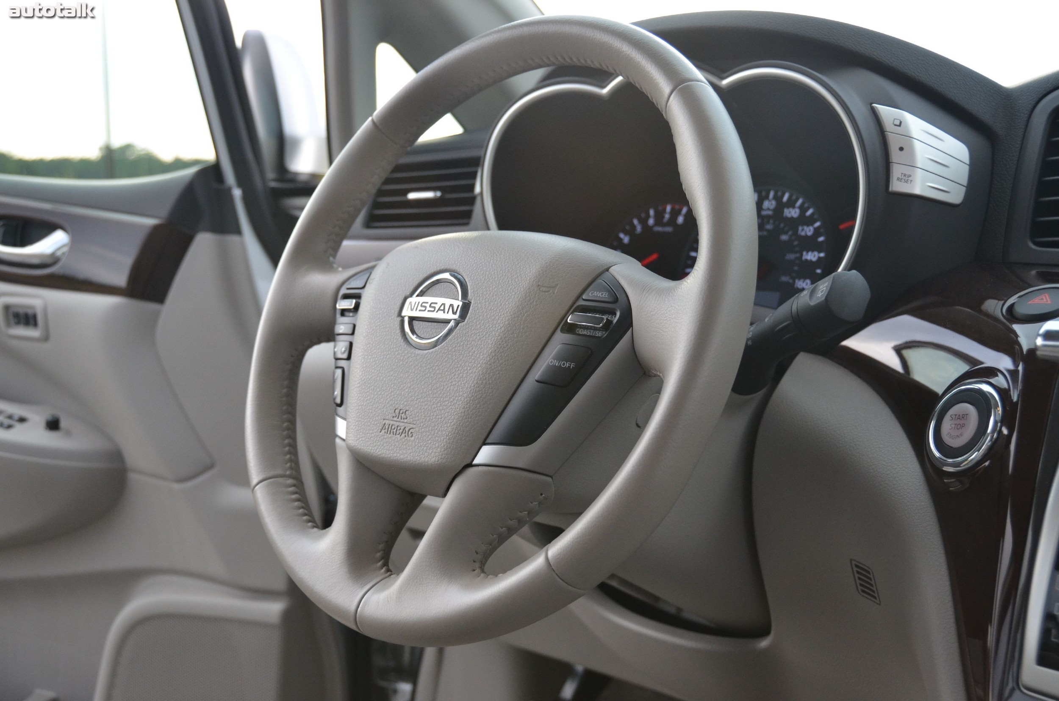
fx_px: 1233
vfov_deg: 31.8
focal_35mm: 42
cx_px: 530
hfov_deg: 46.5
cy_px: 350
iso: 800
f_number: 4
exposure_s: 1/640
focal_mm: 28
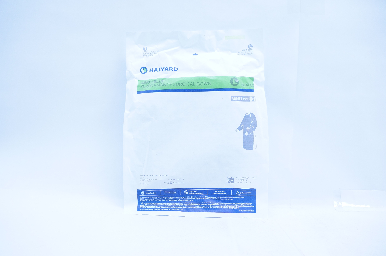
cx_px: 193
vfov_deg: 47.8
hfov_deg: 67.4
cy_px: 128
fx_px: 289
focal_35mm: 27
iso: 800
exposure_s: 1/200
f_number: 4.5
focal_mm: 18
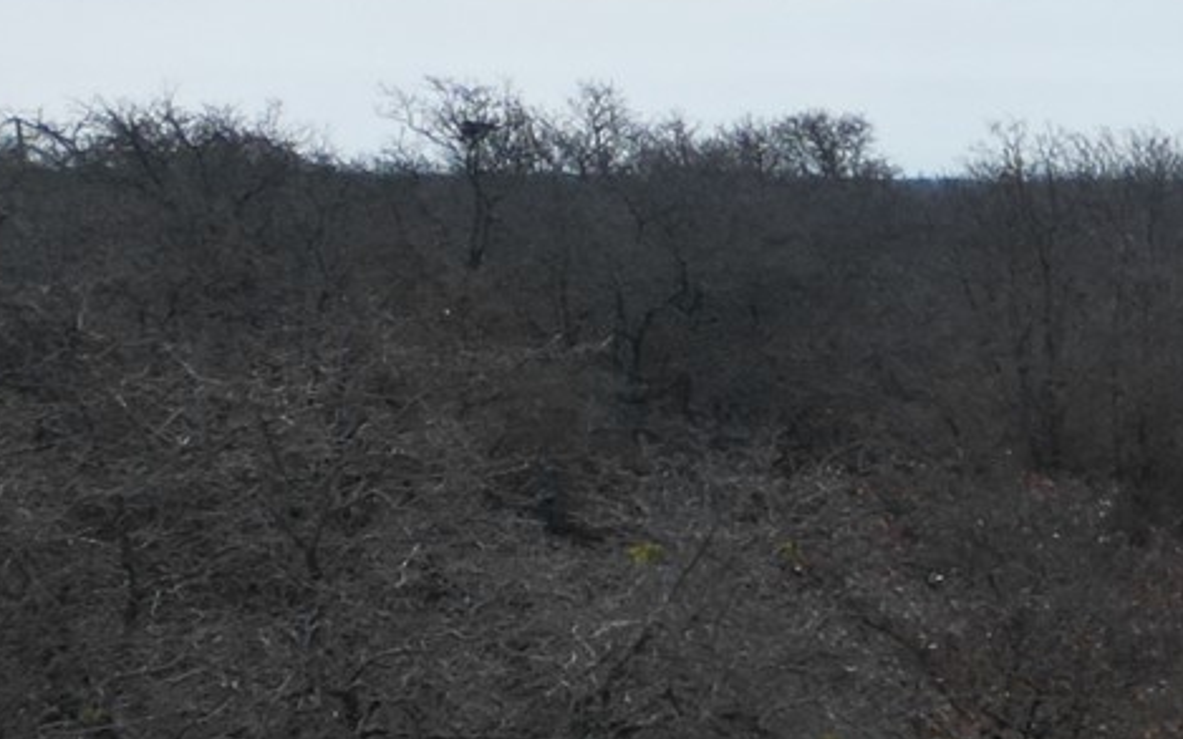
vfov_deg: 11.3
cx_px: 2464
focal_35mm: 111
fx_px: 3578
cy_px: 1092
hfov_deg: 14.9
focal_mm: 6.72
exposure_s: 1/3000
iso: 110
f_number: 1.7
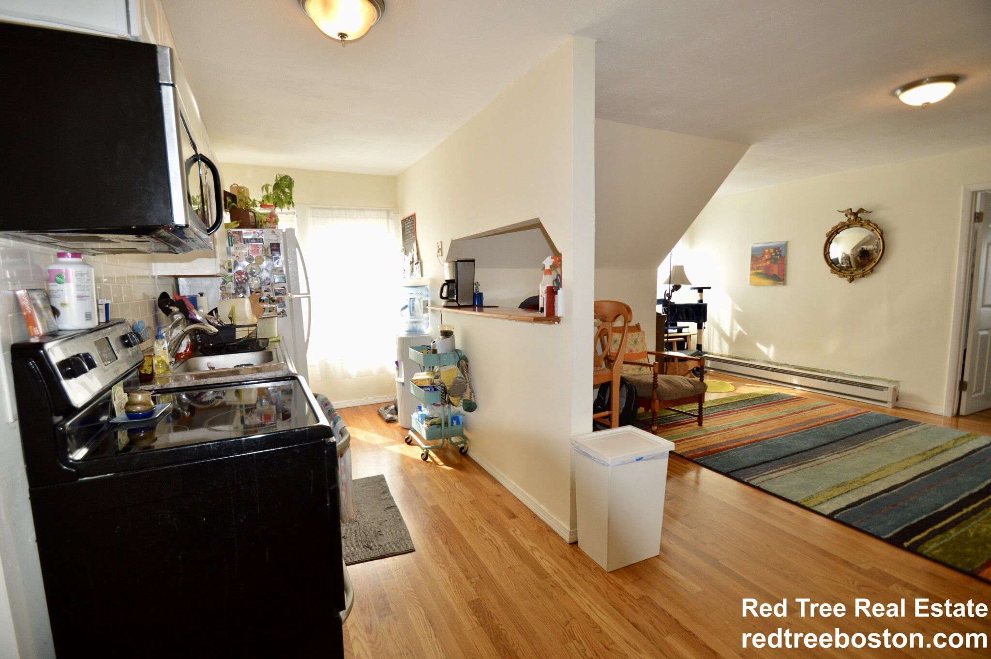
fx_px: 413
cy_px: 330
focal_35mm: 15
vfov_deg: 77.2
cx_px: 496
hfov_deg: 100.4
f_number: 4
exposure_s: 1/100
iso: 400
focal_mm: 10
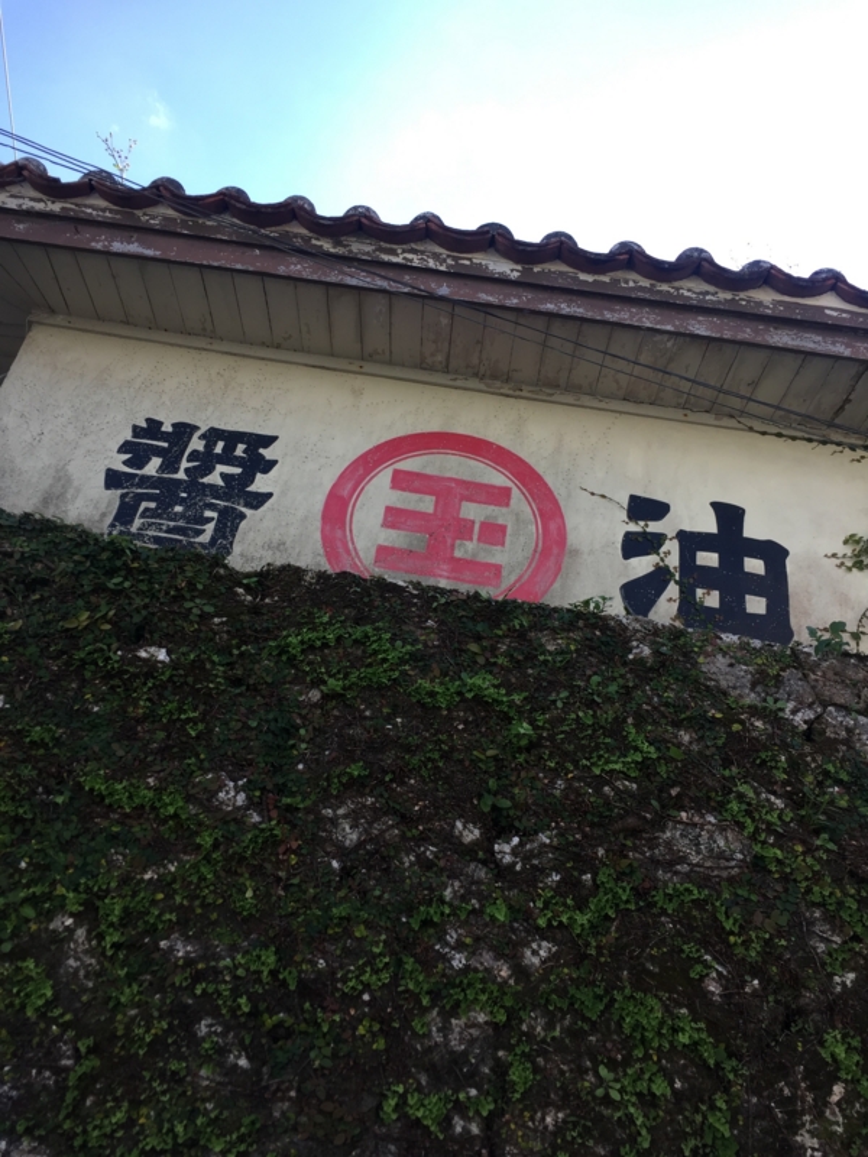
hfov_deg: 48.2
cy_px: 578
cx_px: 434
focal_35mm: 29
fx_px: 970
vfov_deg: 61.7
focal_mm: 4.15
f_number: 2.2
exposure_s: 1/590
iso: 32
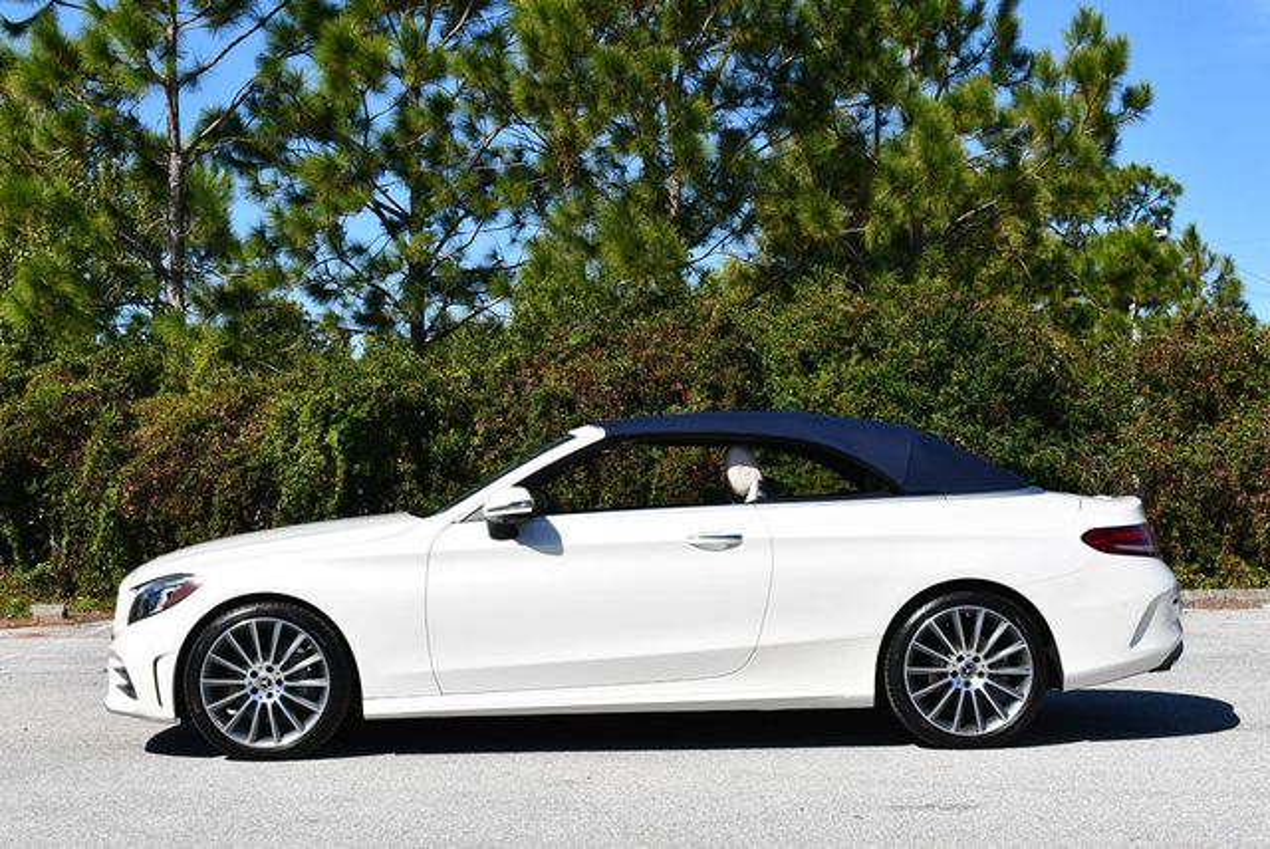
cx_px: 635
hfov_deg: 34.5
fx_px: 2048
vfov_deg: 23.4
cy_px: 424
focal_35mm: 58
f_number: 9
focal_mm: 29
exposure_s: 1/320
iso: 100
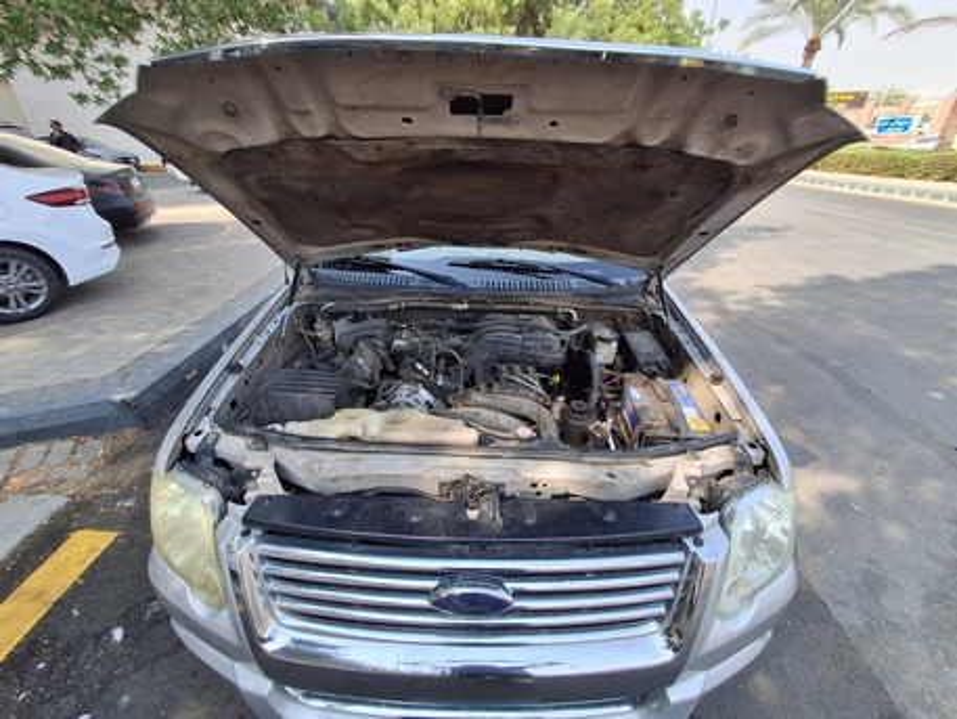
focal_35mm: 16
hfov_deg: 94.5
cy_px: 360
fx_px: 442
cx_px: 478
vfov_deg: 78.1
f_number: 2.2
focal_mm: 1.64
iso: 40
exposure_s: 1/469
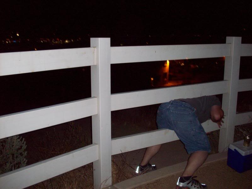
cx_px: 126
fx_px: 269
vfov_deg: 38.7
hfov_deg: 50.1
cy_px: 94
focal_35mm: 37
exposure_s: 1/45
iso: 160
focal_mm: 6.2
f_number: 2.8
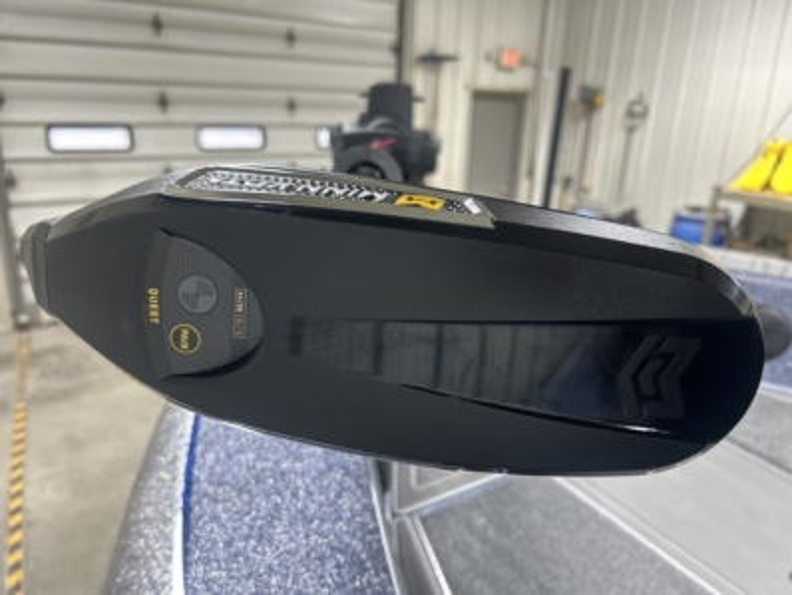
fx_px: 595
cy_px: 298
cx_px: 396
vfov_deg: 53.1
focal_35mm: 26
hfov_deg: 67.3
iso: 125
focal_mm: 5.7
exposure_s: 1/120
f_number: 1.5
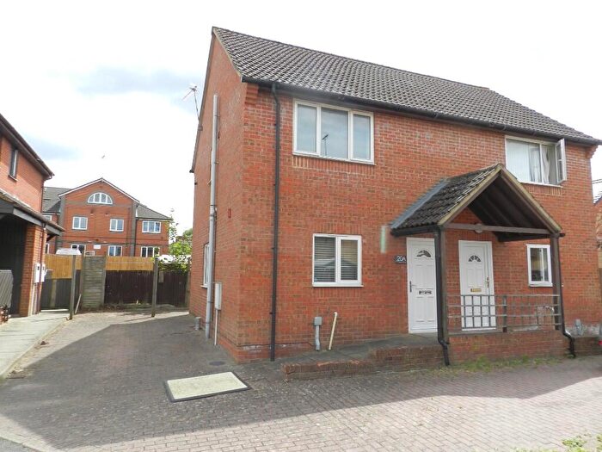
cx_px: 301
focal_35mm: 23
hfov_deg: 73.9
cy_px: 226
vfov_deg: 58.9
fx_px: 400
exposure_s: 1/640
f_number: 3.4
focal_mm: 4
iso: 160
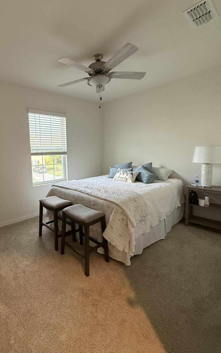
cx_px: 75
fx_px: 164
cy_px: 167
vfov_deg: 94.3
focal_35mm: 17
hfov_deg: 66.3
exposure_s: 1/60
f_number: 2.2
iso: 400
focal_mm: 2.22
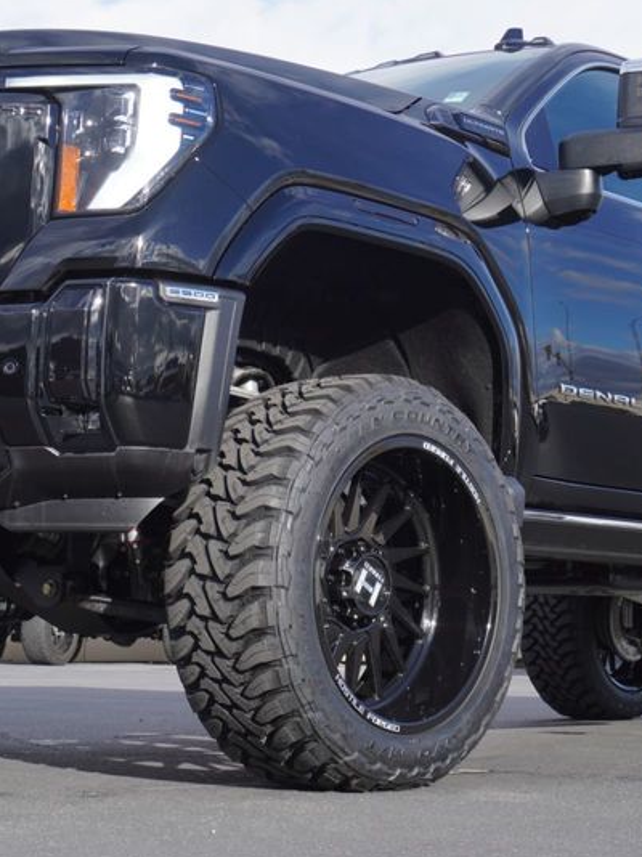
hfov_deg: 20.4
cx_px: 332
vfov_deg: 27.0
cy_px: 363
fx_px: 1782
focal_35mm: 72
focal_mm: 26
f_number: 8
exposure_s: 1/160
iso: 100
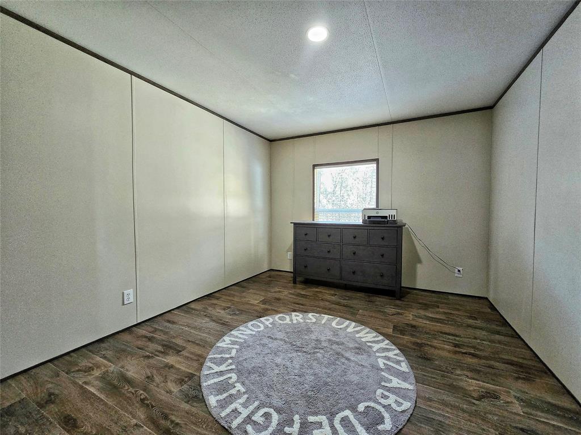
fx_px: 218
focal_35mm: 13
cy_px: 218
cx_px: 290
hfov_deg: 106.2
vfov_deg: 89.9
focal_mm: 2.2
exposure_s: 1/60.2
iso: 400
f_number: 2.2
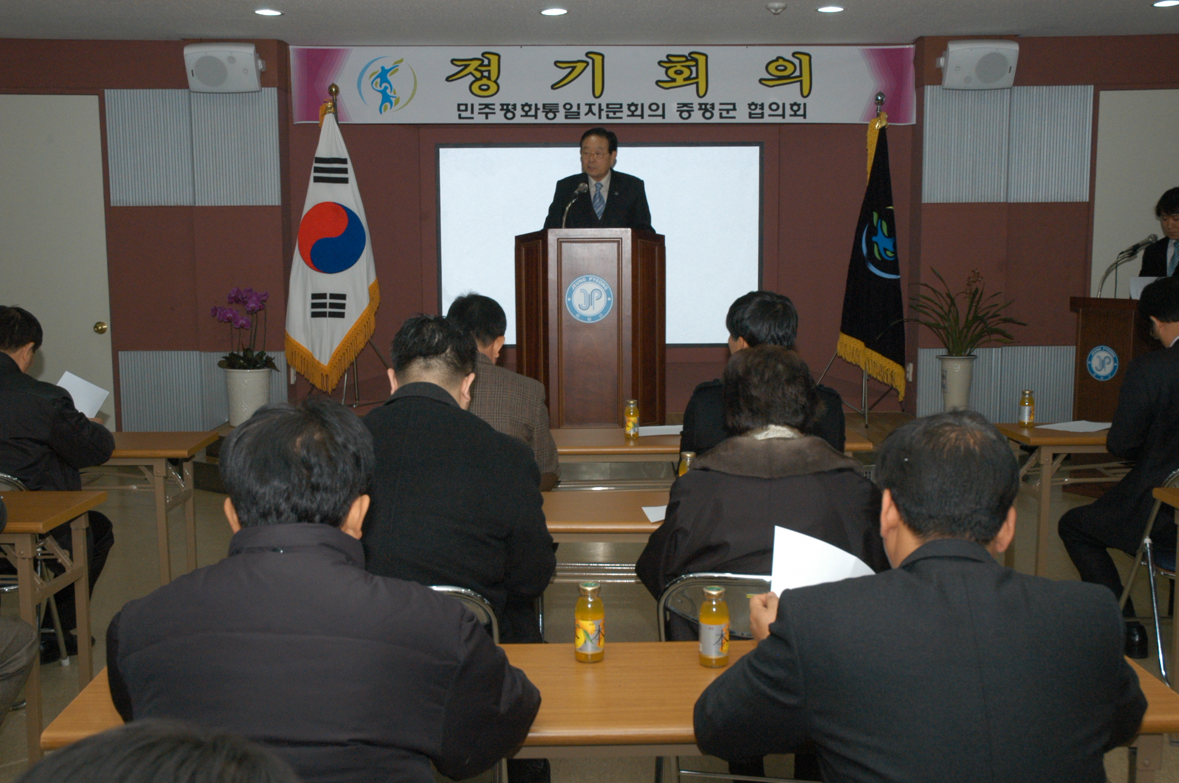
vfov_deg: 30.8
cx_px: 590
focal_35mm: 44
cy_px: 392
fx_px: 1423
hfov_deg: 45.0
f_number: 7.1
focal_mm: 29
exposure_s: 1/60
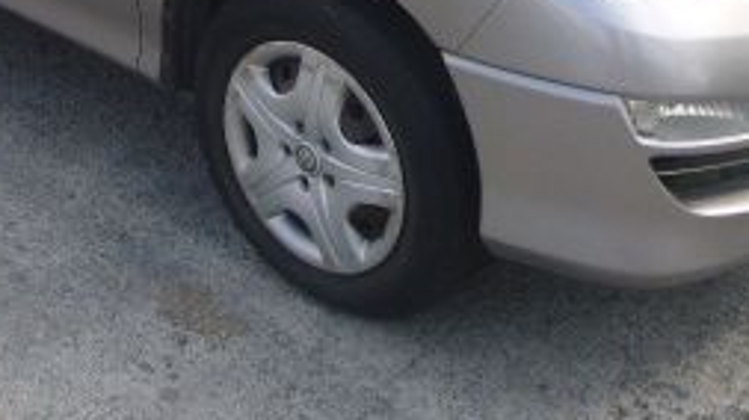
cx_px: 198
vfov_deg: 15.9
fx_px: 1370
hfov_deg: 30.1
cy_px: -231
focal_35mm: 69
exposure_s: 1/200
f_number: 3.9
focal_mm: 4.5
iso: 100
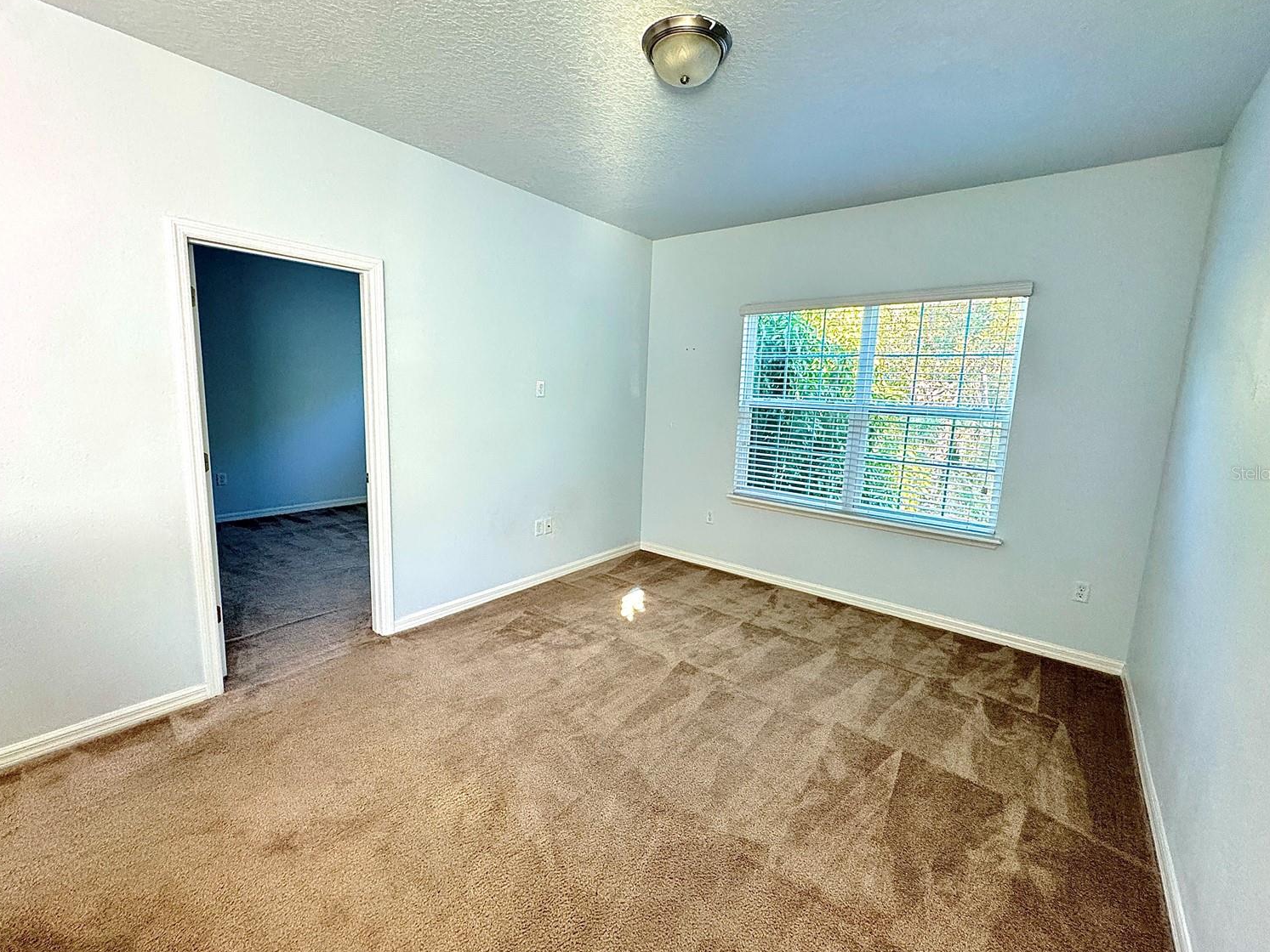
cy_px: 473
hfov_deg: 98.2
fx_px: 550
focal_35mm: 15
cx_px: 631
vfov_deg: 81.8
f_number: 2.2
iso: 320
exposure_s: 1/60
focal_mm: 2.22
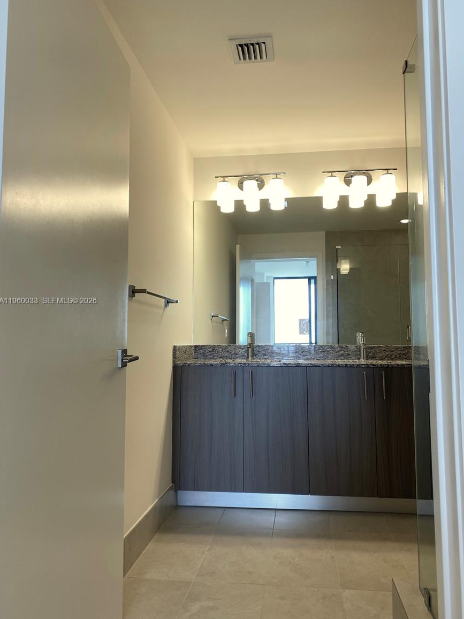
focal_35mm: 27
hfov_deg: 51.3
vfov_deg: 65.3
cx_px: 239
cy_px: 301
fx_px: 483
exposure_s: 1/120
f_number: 1.8
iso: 40
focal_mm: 4.25
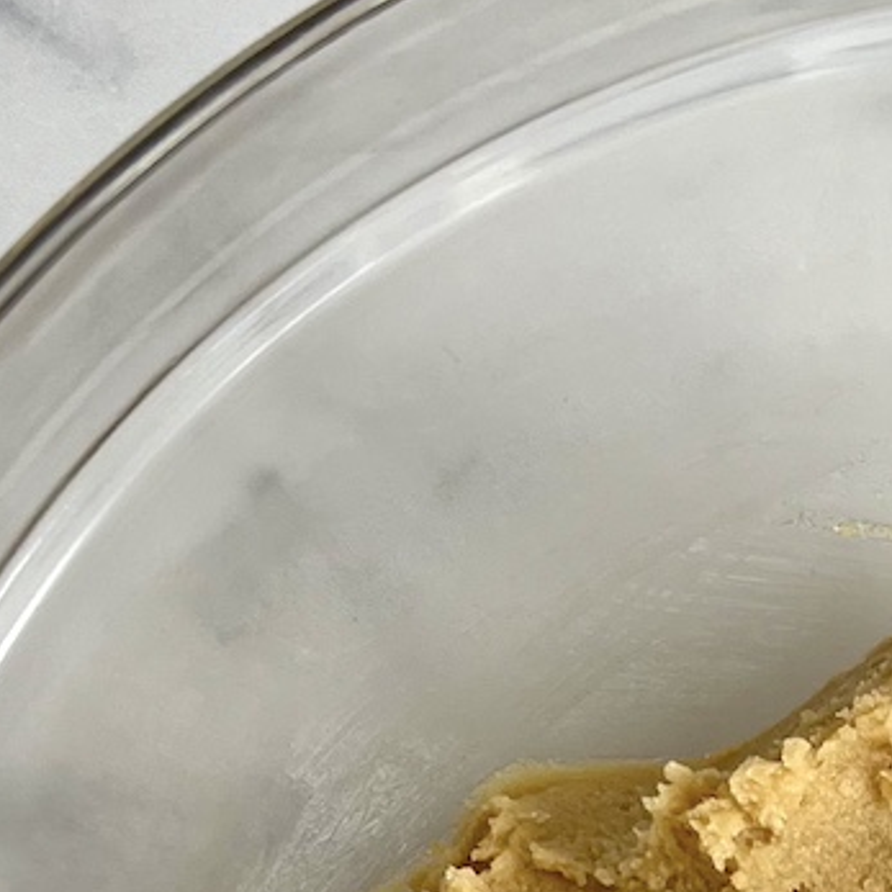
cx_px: 1100
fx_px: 3090
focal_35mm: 106
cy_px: 1375
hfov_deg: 15.7
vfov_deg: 15.1
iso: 40
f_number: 1.5
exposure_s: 1/238
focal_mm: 5.7
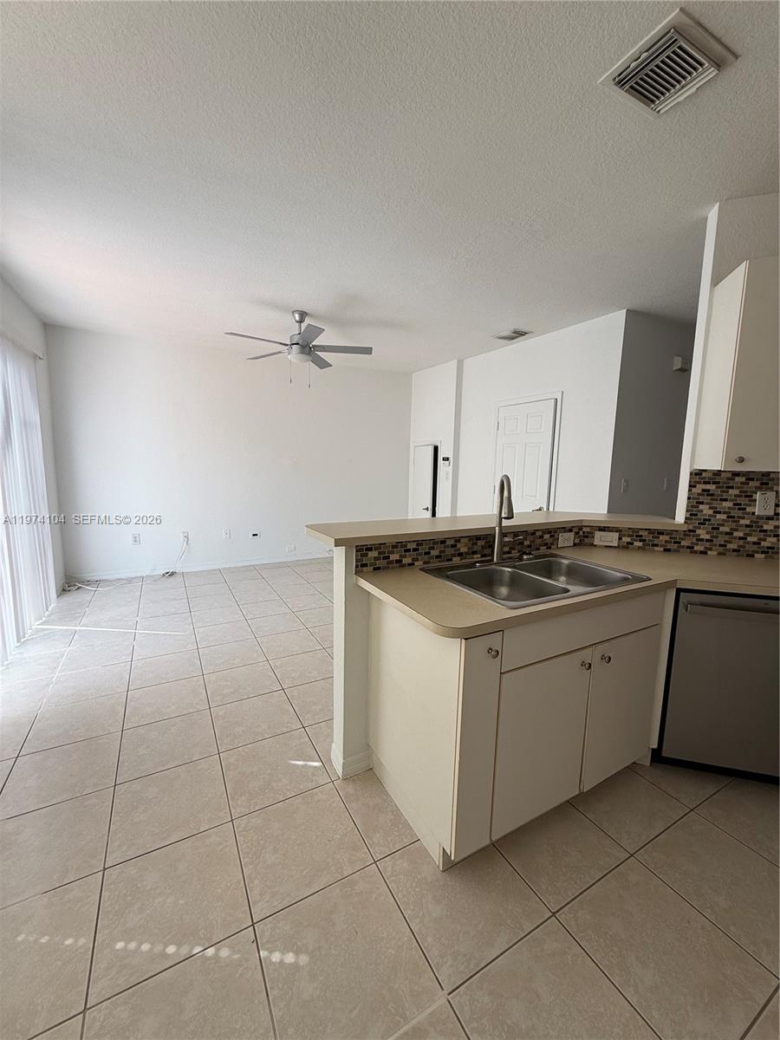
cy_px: 520
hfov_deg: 85.7
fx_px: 421
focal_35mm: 14
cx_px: 390
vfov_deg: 102.1
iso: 50
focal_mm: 2.22
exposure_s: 1/207
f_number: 2.2
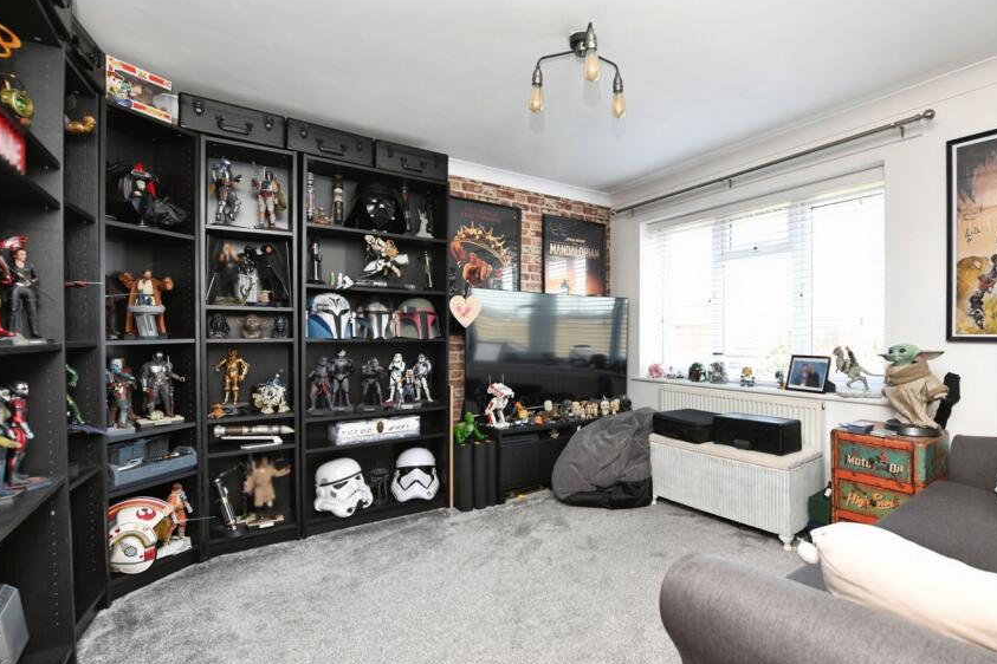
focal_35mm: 17
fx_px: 471
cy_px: 333
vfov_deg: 70.4
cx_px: 569
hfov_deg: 92.7
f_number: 7.1
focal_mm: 14
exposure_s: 1/60
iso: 640
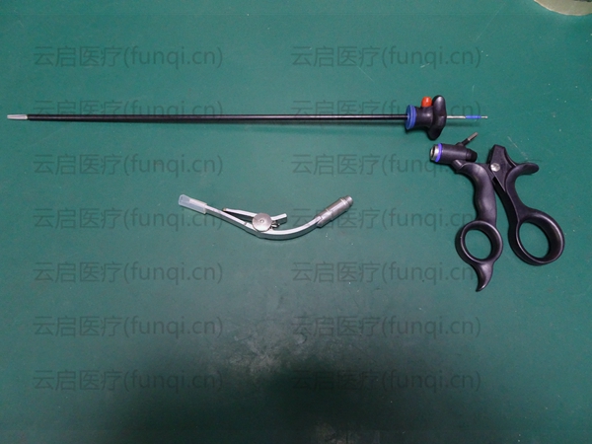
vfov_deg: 56.8
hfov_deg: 71.6
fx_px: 410
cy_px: 222
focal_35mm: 24
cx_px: 296
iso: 800
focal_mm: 4.1
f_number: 3.5
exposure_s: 1/20
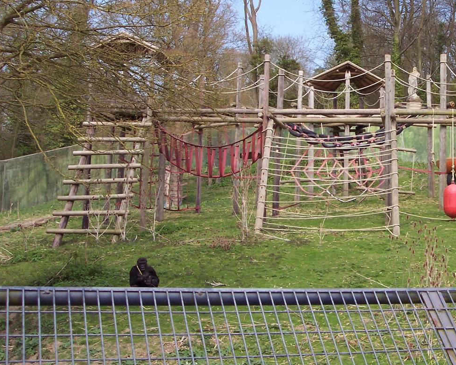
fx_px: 823
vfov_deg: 24.8
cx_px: 370
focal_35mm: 61
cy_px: 114
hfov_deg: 30.2
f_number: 4.8
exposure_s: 1/350
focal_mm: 8
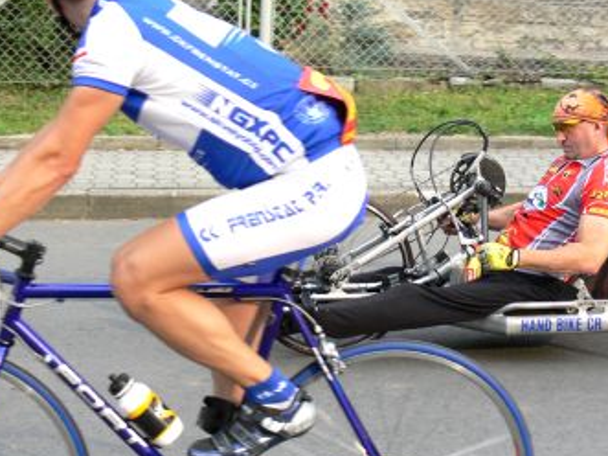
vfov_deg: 19.1
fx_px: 1352
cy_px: 205
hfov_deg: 25.3
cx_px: 377
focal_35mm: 77
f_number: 3.2
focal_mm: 10.9
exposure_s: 1/500
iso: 160
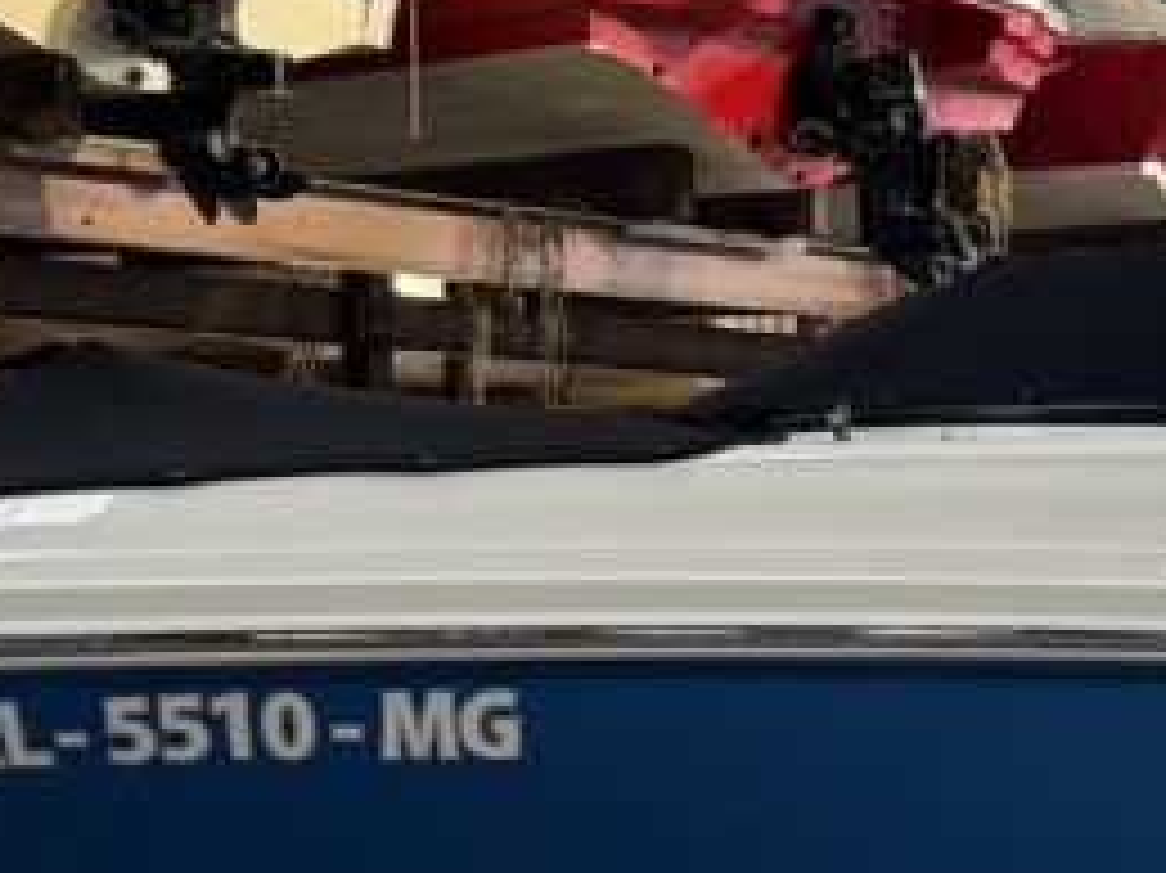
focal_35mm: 95
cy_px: 873
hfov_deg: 20.1
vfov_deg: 15.3
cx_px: 1121
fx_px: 3198
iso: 250
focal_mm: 6.76
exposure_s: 1/60
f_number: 1.78
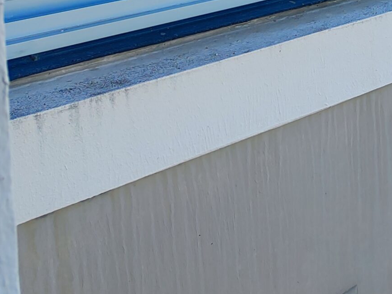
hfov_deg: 24.5
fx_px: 770
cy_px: -132
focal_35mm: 68
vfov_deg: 19.2
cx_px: 524
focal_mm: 5.59
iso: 50
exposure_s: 1/155
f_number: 1.88
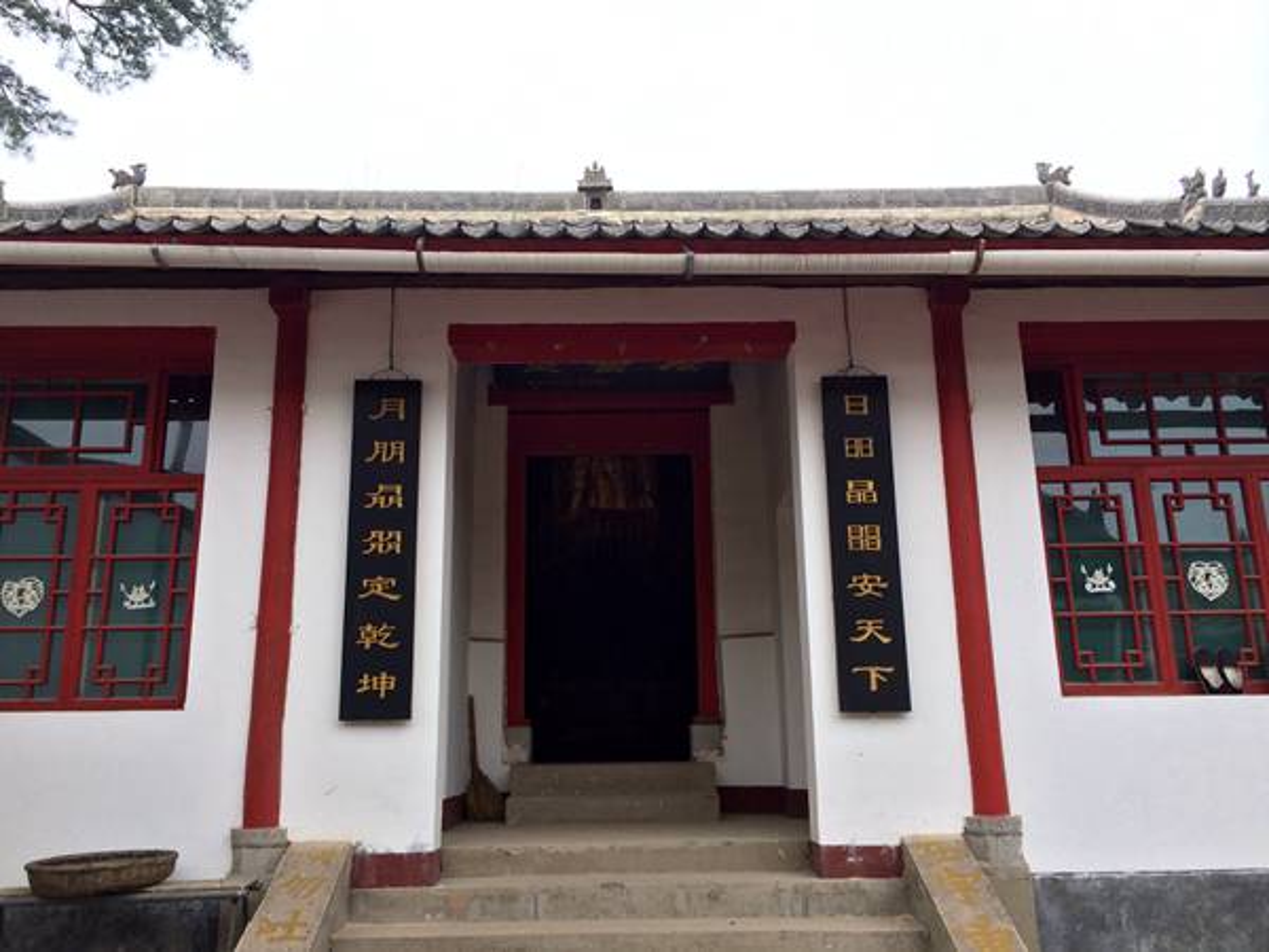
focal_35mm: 30
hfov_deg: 60.0
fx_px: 1100
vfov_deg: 46.8
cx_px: 634
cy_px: 476
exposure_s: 1/789
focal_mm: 4.12
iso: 32
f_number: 2.2
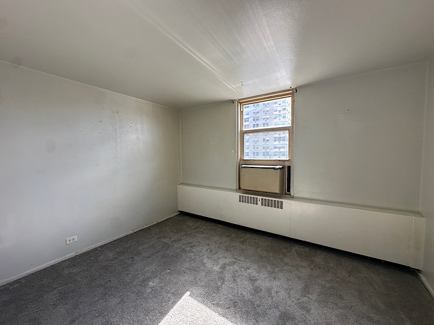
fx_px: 176
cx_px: 217
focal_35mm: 14
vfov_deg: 85.7
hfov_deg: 102.0
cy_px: 162
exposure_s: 1/99
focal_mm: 2.22
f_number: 2.2
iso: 64
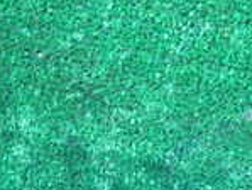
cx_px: 5
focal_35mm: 121
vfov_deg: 11.4
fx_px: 882
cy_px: 338
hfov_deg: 16.0
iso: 250
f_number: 2.3
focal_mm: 5.4
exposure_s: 1/30
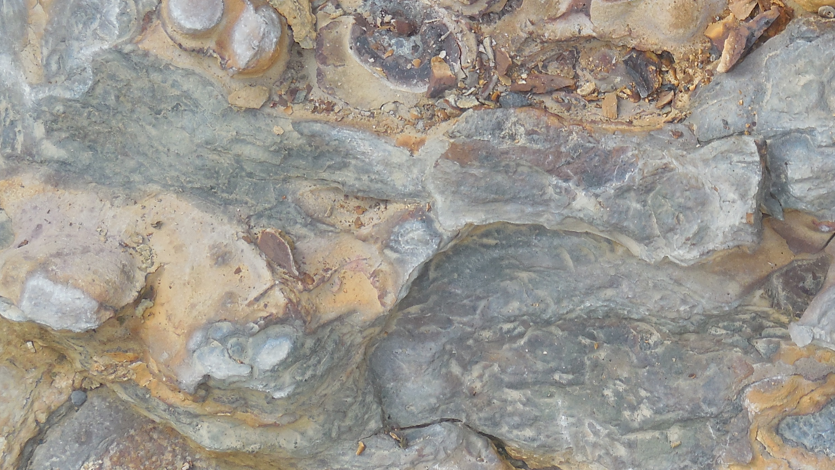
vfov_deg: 8.9
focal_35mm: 135
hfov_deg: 15.7
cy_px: -98
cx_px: 726
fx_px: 2989
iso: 125
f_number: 4.2
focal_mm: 10.9
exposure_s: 1/60
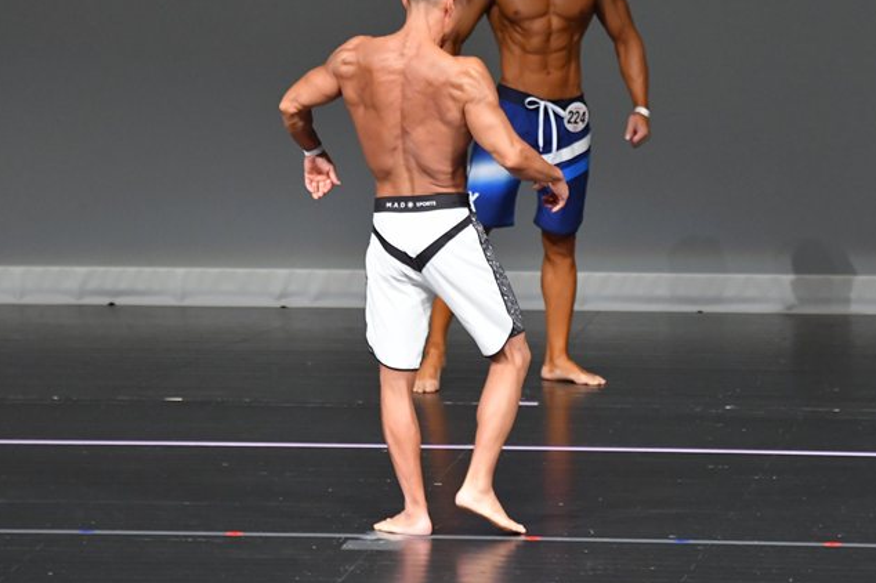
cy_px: 246
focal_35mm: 422
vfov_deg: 3.3
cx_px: 482
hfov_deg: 4.9
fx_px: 10263
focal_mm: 230
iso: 5000
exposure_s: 1/400
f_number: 5.6
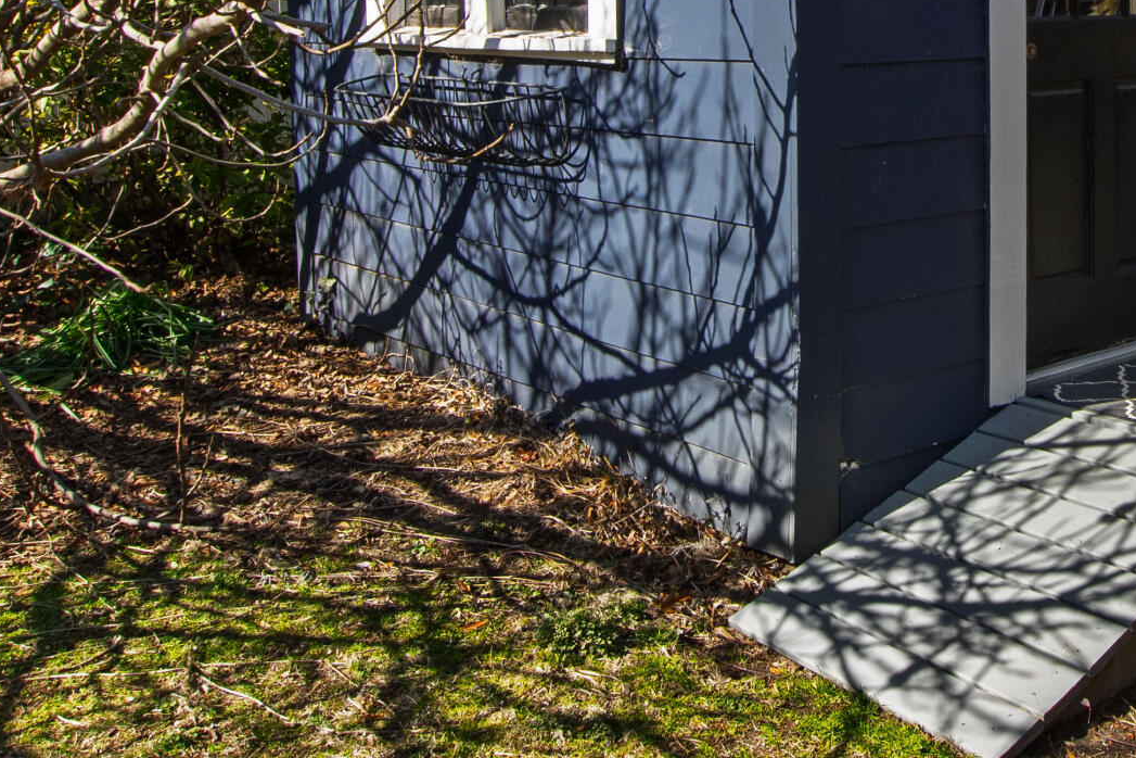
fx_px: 1357
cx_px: 1022
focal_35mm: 43
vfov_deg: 28.7
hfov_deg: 41.8
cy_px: -41
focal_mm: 10
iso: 250
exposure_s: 1/250
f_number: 8
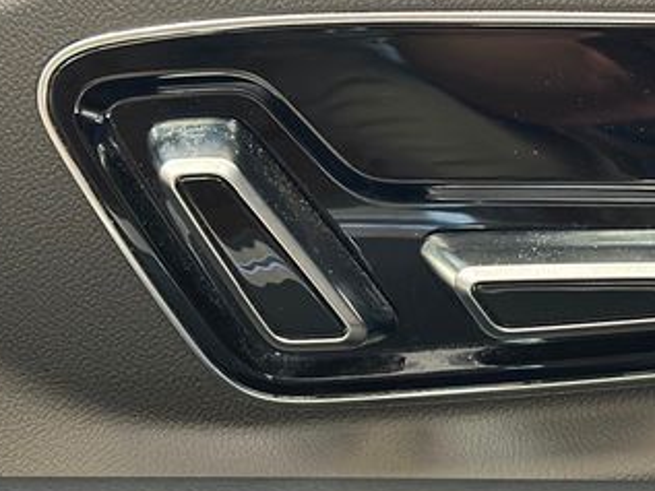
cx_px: 564
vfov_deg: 15.2
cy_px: 192
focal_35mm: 97
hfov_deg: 19.9
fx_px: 1836
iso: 640
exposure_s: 1/40
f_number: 1.78
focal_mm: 6.86
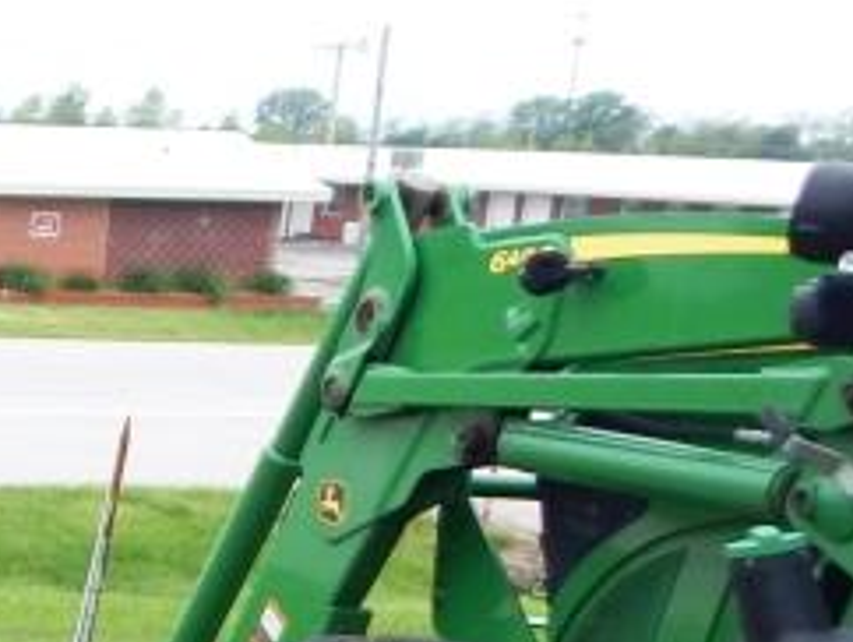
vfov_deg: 15.7
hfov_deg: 15.8
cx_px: -931
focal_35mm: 93
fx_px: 2294
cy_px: 614
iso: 125
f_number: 3
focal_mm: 4
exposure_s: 1/100
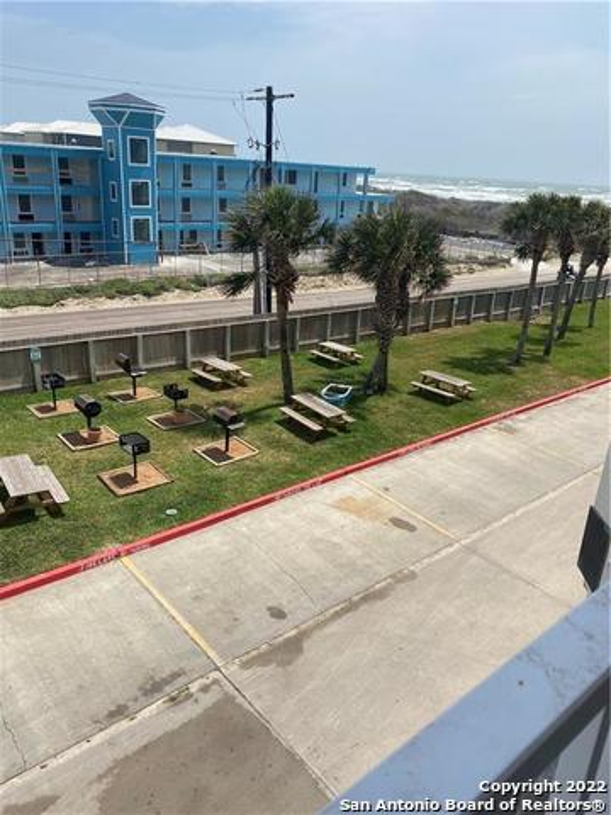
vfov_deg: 67.3
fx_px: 612
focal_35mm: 26
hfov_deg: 53.1
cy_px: 408
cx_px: 306
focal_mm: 4.25
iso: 32
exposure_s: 1/4274
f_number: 1.8
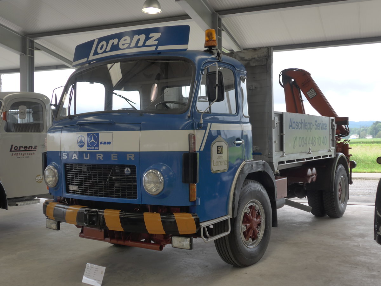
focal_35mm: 41
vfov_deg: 35.1
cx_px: 190
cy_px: 143
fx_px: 451
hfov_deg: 45.8
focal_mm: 8.4
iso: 160
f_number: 2.6
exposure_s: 1/200
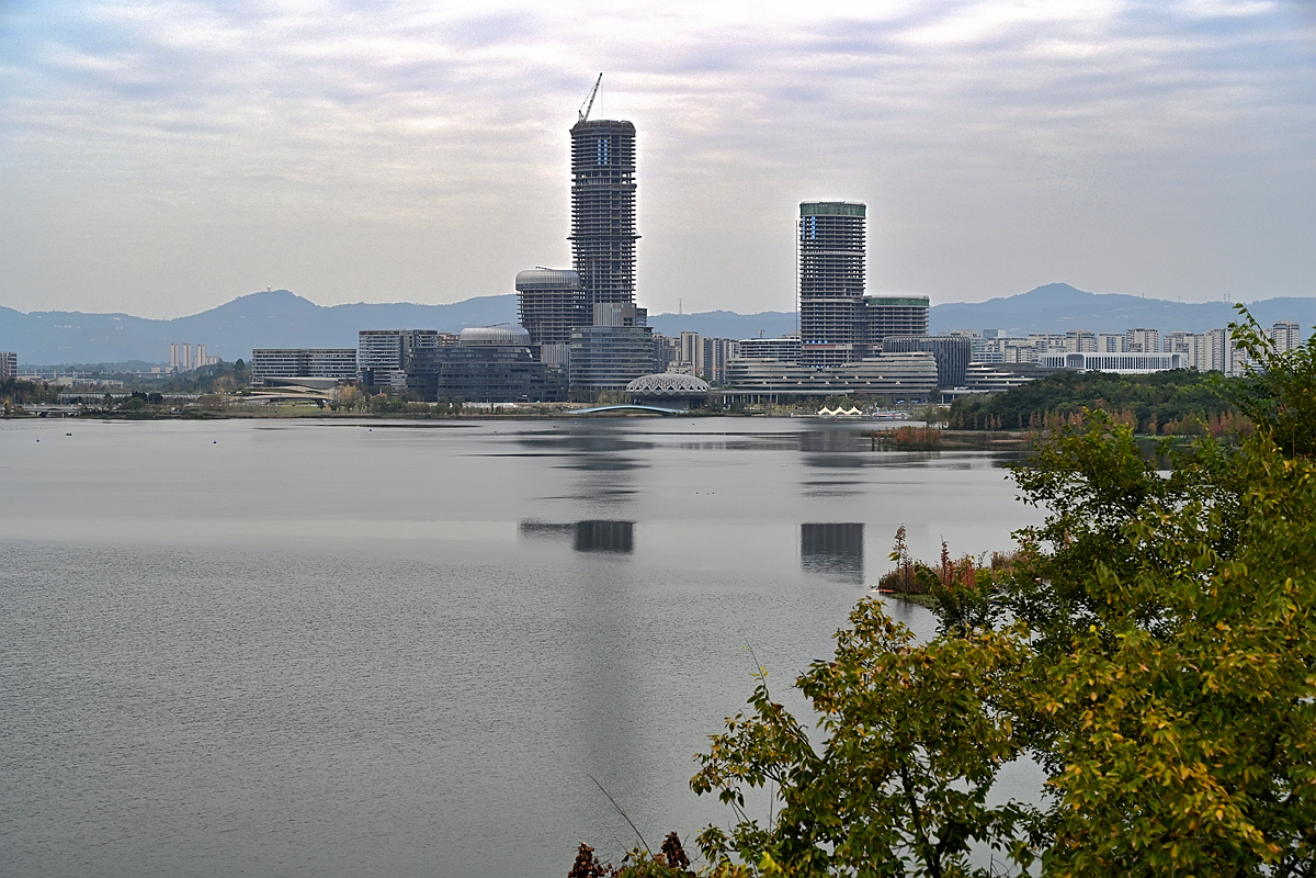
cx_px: 658
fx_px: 2559
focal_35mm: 70
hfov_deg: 28.8
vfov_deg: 19.5
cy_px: 439
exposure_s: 1/320
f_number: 8
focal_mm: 70
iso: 360
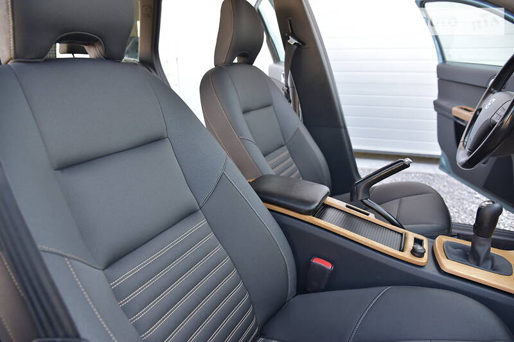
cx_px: 257
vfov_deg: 53.1
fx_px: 343
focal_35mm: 24
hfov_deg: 73.8
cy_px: 171
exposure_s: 1/100
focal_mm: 24
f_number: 5
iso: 400
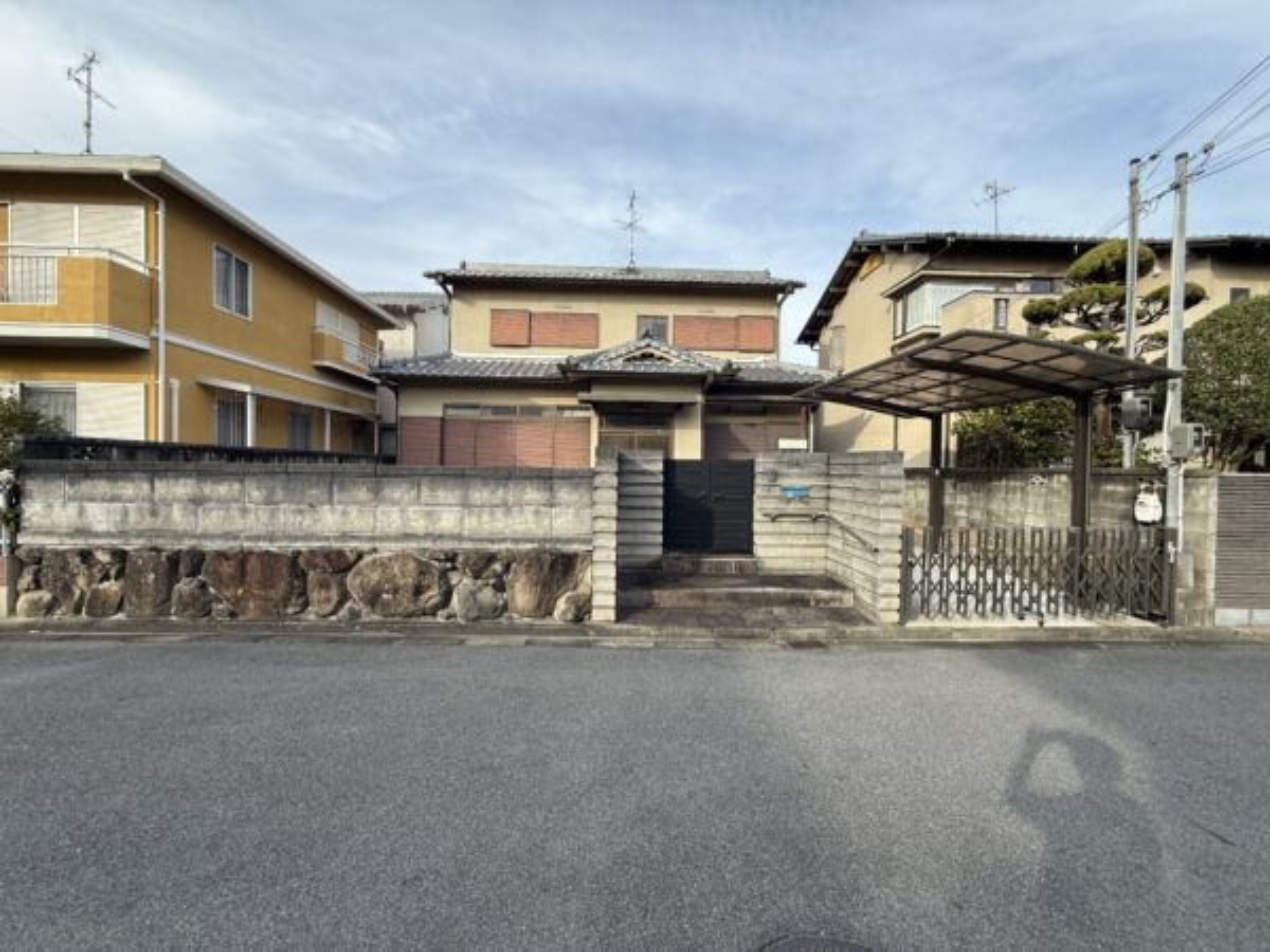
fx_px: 514
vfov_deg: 85.7
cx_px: 635
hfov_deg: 102.1
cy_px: 476
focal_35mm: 14
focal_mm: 2.22
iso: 50
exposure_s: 1/585
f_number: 2.2
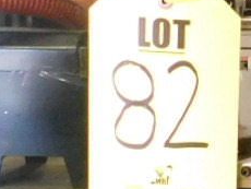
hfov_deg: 10.6
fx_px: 1161
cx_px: 591
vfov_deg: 9.3
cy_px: 150
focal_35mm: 160
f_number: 3
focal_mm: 4
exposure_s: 1/20
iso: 400
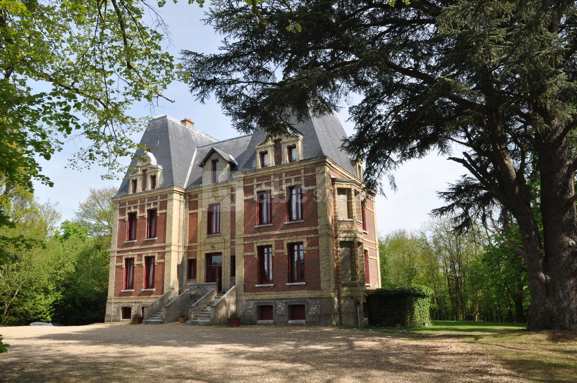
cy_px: 192
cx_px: 288
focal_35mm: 26
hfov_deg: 70.5
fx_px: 408
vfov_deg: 50.3
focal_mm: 17
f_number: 9
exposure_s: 1/200
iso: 200
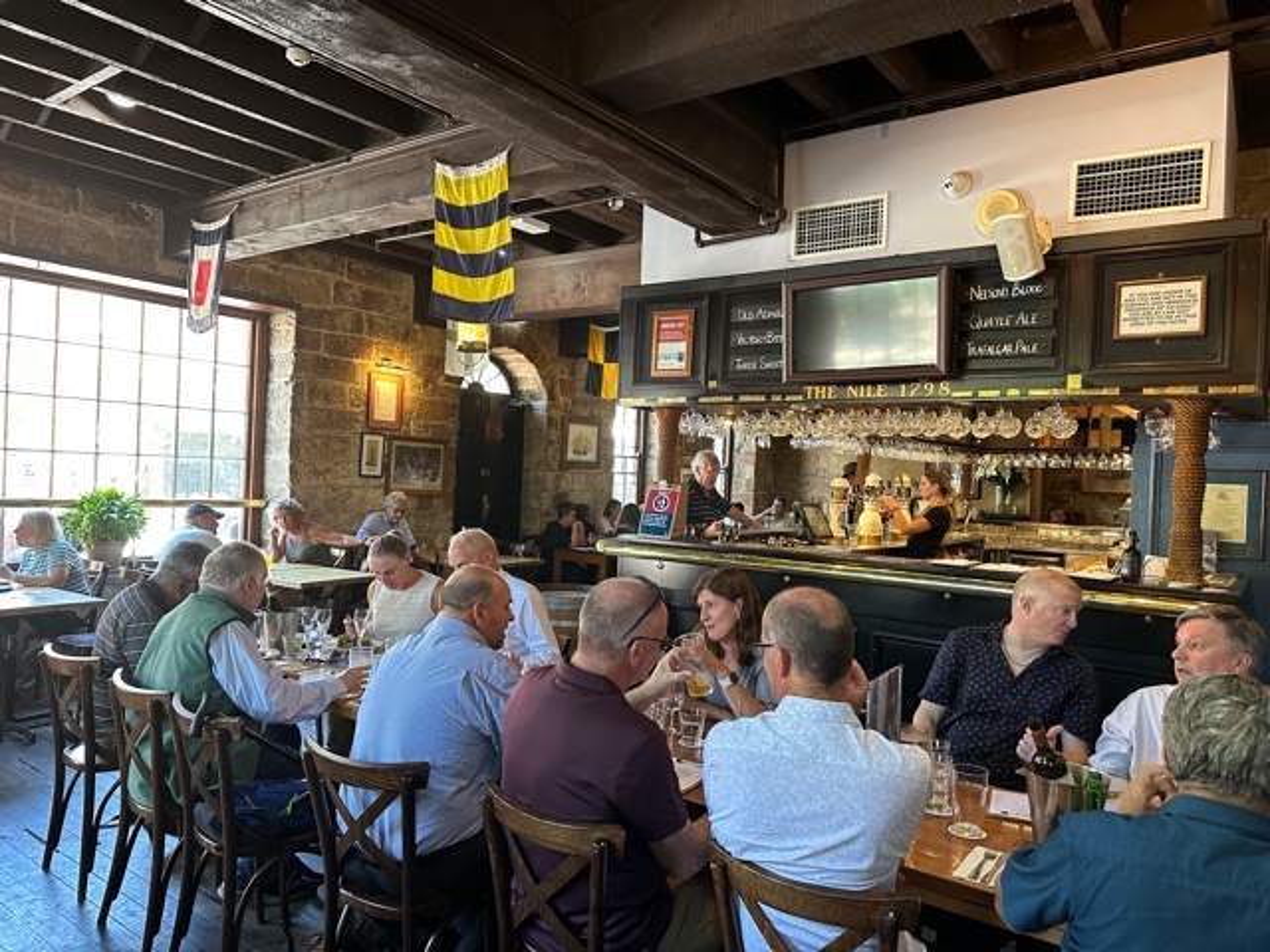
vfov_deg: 56.8
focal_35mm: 24
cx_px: 635
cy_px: 476
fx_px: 881
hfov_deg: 71.6
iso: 250
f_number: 1.78
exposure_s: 1/50
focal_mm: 6.86
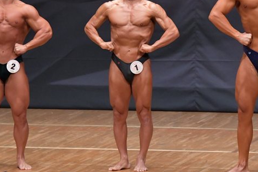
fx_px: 3166
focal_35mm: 442
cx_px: 184
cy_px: 49
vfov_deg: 3.1
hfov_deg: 4.7
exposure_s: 1/400
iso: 6400
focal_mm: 180
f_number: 5.6
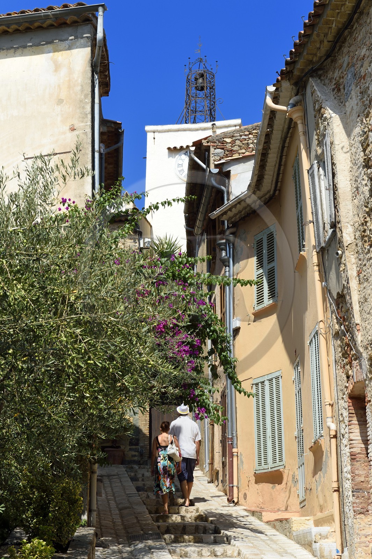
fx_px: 1086
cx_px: 186
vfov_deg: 28.9
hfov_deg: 19.4
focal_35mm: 70
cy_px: 280
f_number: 14
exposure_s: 1/200
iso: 200
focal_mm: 70
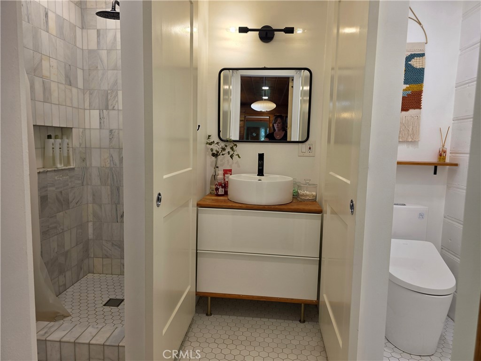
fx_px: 320
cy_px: 180
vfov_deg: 58.9
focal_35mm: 23
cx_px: 240
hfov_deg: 73.9
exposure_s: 1/120
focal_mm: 6.3
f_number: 1.7
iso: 80
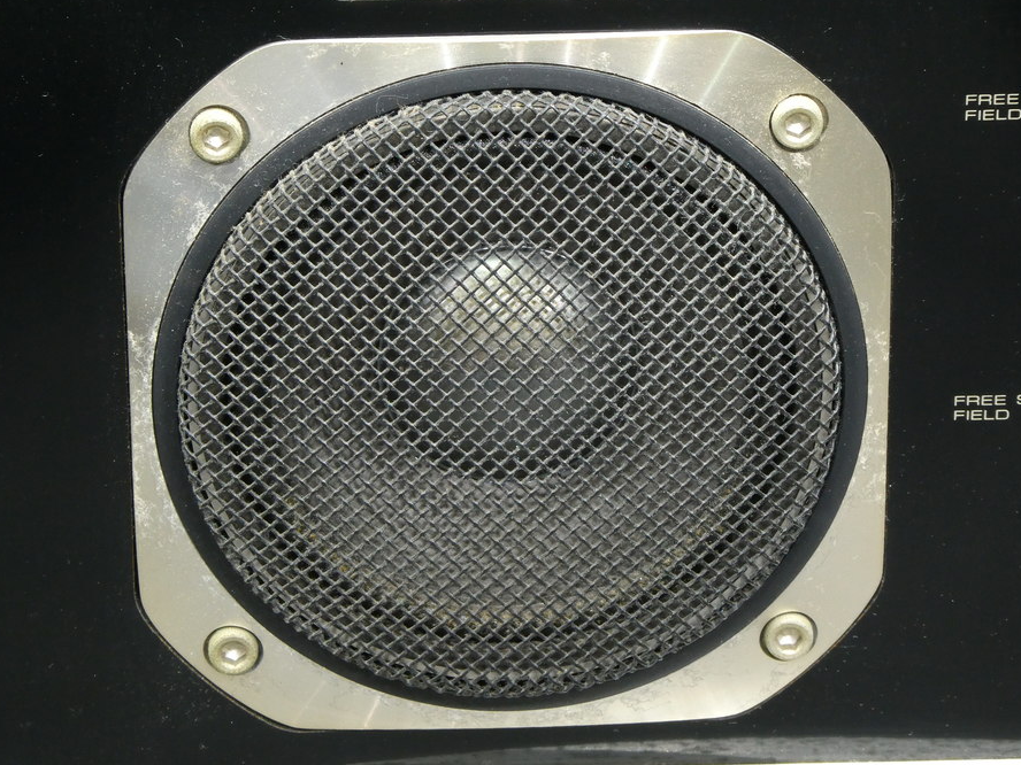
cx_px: 484
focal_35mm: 173
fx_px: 5103
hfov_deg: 11.4
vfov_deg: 8.6
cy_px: 370
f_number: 5.5
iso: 400
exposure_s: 1/2.5
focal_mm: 28.7
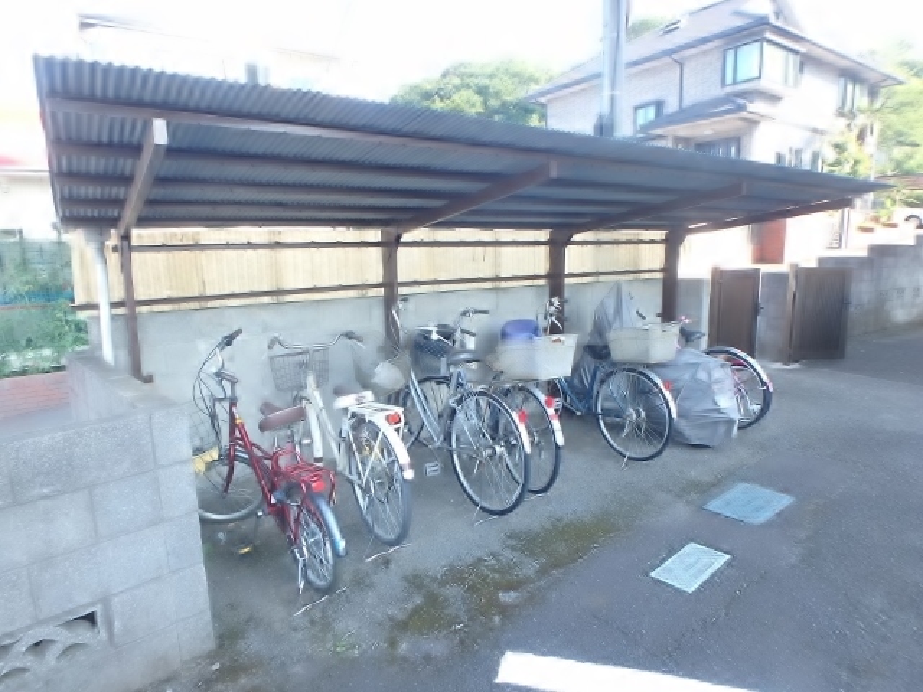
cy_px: 346
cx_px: 462
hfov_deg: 79.0
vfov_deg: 63.4
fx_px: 560
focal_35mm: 21
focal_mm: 3.7
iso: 125
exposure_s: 1/80
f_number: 3.5
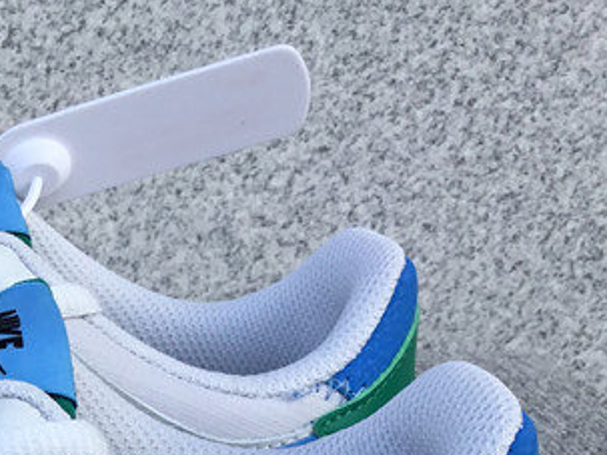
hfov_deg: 19.8
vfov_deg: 15.0
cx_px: -152
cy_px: 662
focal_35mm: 92
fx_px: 1613
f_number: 2.4
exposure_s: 1/321
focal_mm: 3.3
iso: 25
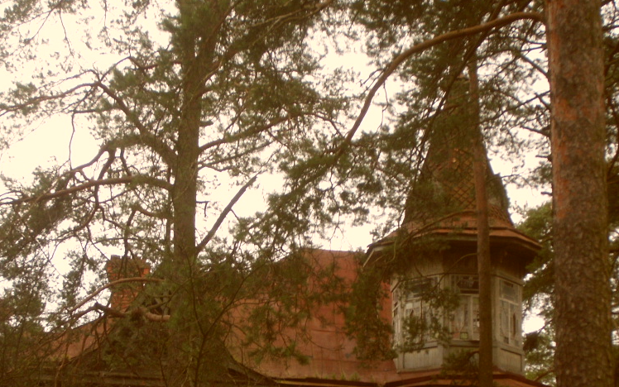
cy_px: 288
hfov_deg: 20.2
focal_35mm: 103
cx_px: 341
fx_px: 1738
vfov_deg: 12.7
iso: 50
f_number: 4
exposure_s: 1/28
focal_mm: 11.89
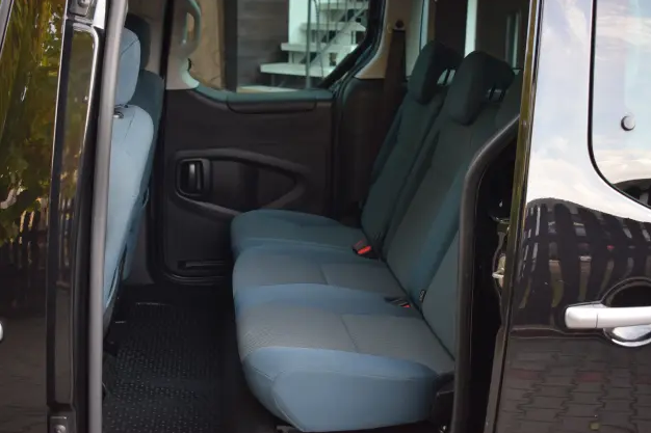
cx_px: 332
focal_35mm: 43
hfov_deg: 45.4
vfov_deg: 31.2
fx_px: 777
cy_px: 218
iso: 500
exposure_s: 1/60
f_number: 4.2
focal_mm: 28
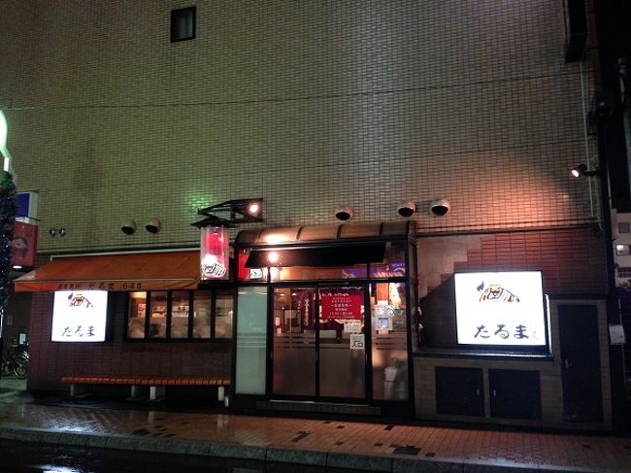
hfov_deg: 55.4
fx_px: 601
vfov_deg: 42.9
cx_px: 316
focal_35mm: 33
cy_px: 236
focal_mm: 4.12
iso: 250
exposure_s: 1/20
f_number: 2.4
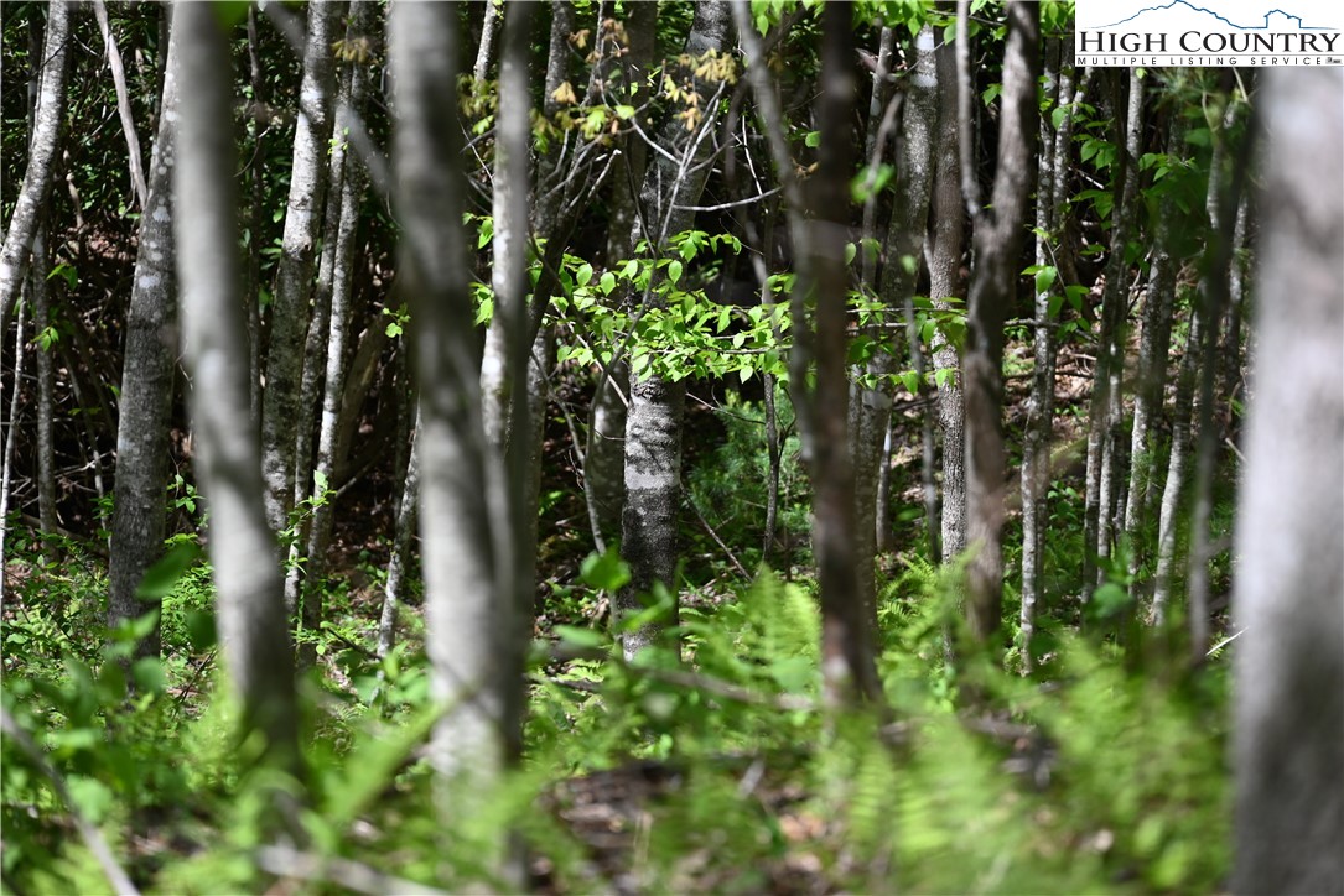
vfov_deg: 6.9
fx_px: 7468
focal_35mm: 200
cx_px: 672
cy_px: 448
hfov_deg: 10.3
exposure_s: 1/500
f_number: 6.3
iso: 320
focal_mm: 200
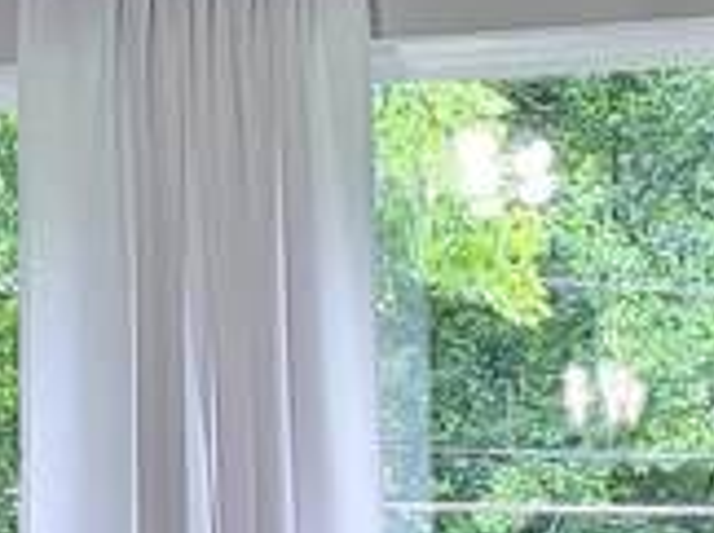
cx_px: -264
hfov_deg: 9.4
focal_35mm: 206
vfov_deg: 6.9
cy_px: 1136
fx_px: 4243
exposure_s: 1/60
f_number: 1.8
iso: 200
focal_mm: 5.4
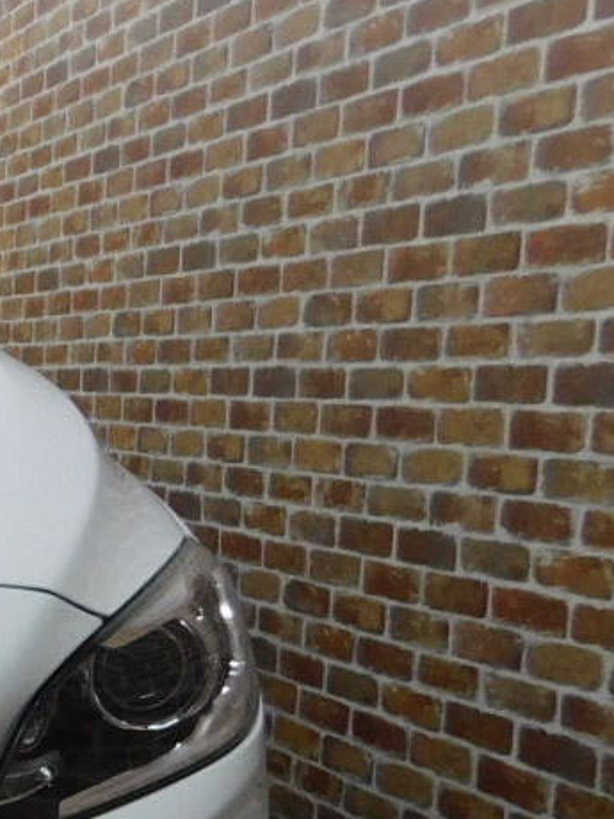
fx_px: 1892
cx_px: -650
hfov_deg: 14.8
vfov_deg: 23.8
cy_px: 734
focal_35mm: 80
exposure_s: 1/40
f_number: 3
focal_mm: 4
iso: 125
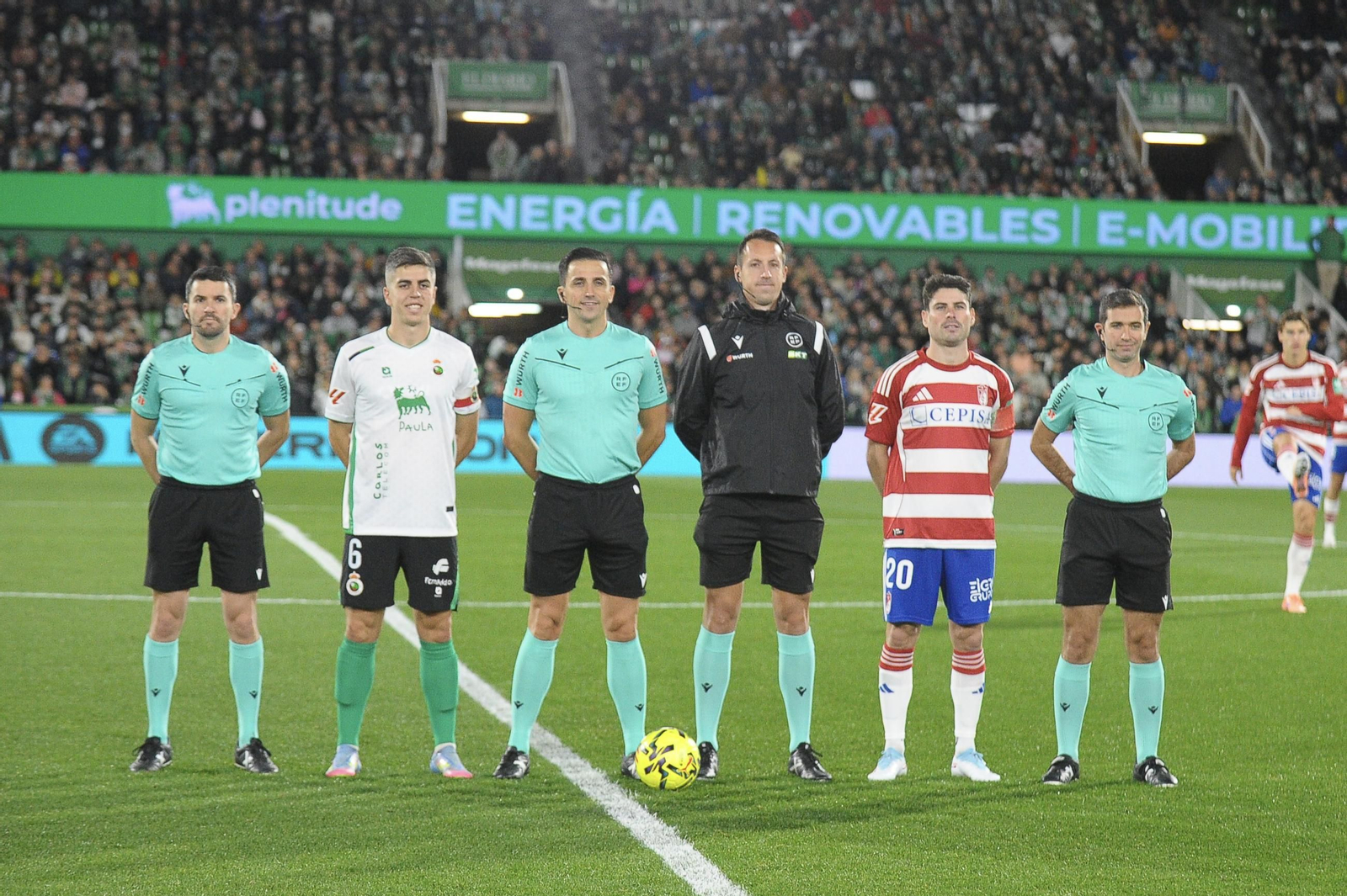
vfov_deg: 15.9
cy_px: 448
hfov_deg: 23.7
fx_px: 3216
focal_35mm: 86
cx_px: 674
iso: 5000
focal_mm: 86
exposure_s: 1/2500
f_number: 2.8
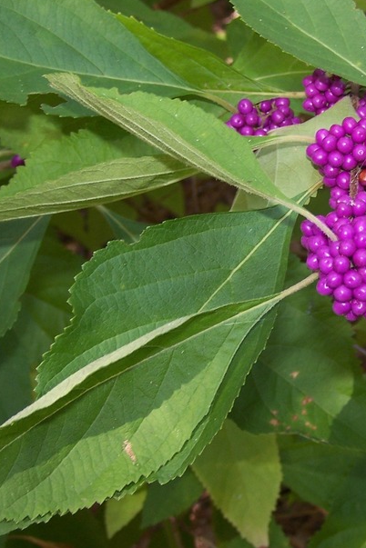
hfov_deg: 19.4
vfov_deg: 29.2
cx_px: 332
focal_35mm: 69
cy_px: 233
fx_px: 1052
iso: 80
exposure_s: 1/60
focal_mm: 6.7
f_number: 2.8
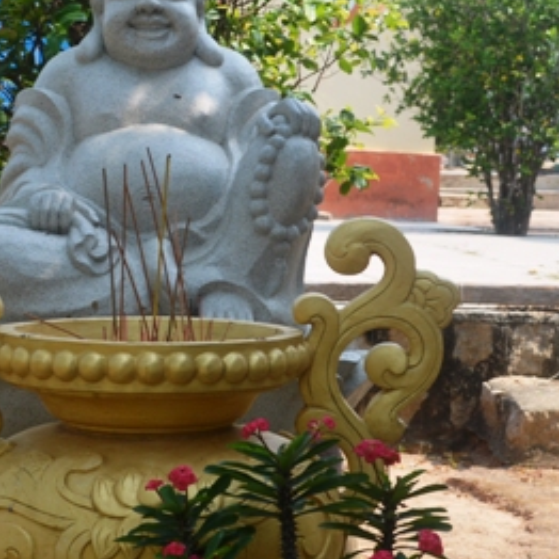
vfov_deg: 19.9
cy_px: 262
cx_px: 222
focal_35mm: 87
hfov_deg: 19.9
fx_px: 1589
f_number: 7.1
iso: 100
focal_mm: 28
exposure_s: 1/200
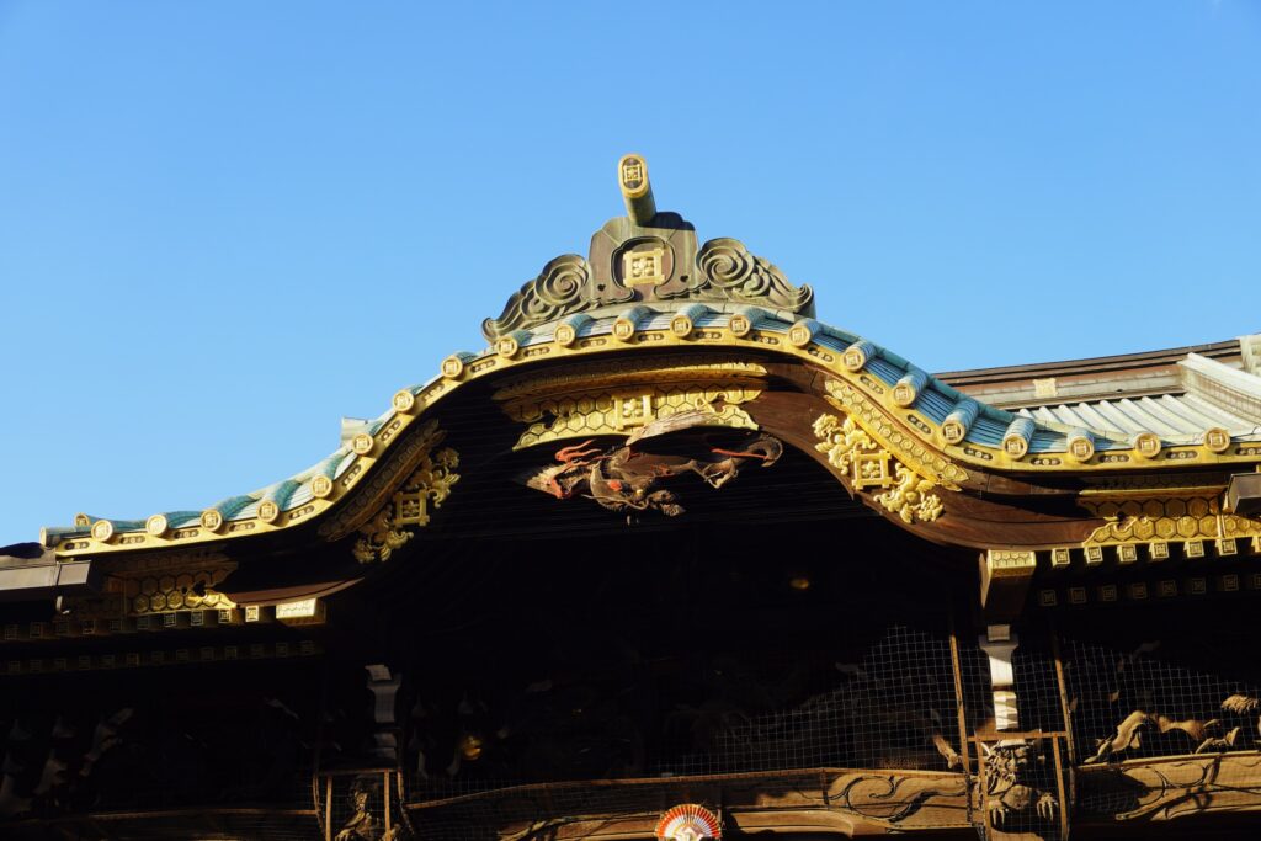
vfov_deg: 31.9
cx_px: 630
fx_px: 1471
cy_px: 420
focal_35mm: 42
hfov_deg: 46.4
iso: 100
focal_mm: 28
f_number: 6.3
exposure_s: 1/80
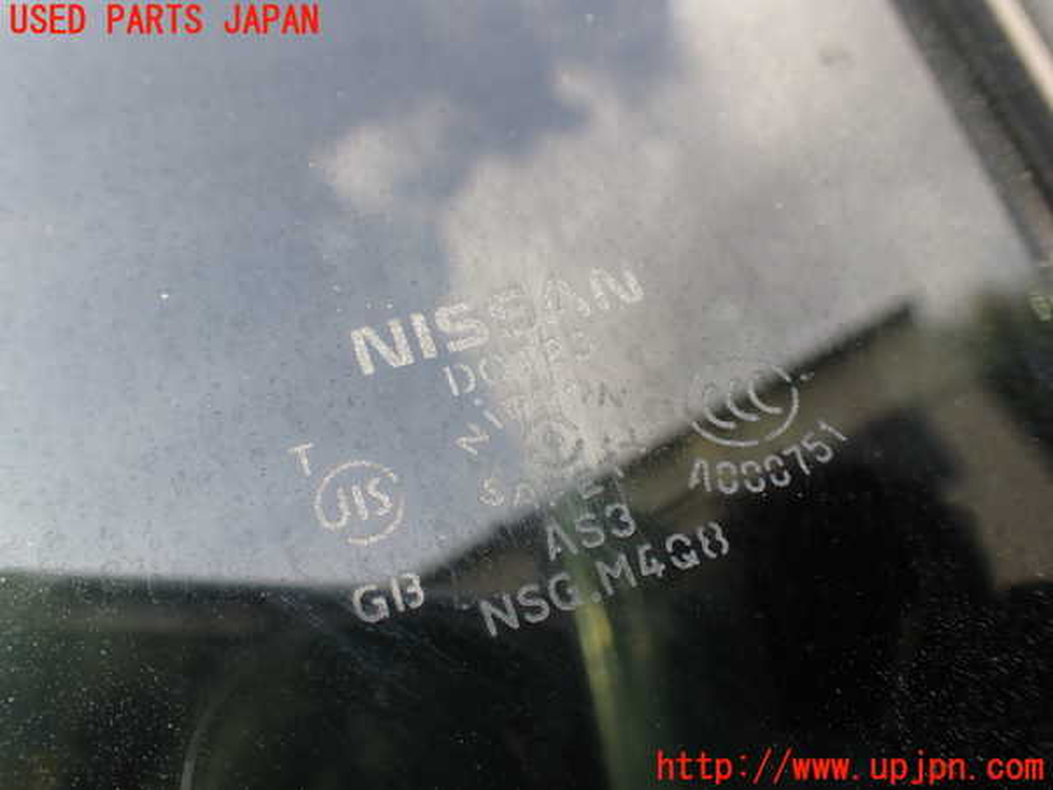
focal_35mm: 30
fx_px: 913
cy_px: 395
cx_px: 526
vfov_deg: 46.8
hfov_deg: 60.0
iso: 100
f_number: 3.2
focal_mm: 5.4
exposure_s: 1/125
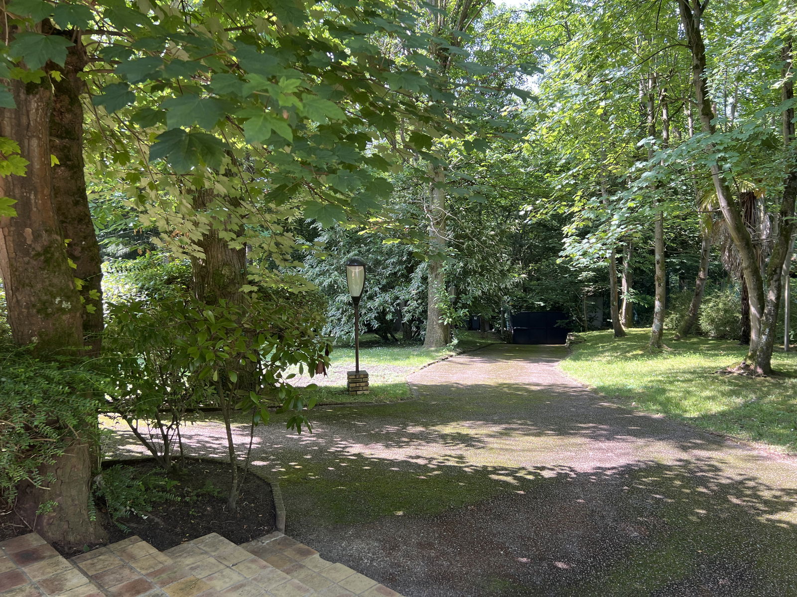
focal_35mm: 26
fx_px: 599
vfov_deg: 53.1
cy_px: 298
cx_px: 398
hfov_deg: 67.3
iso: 40
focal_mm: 5.7
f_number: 1.5
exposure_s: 1/167
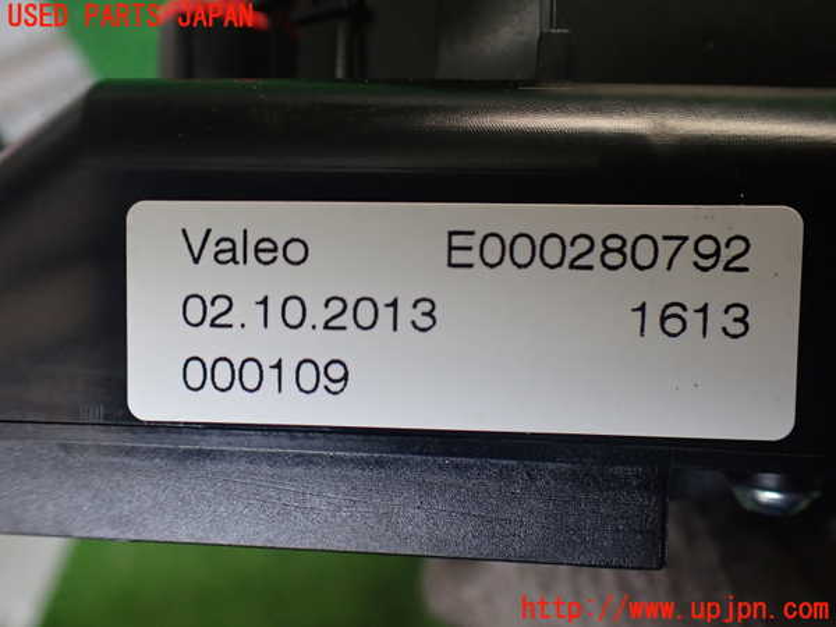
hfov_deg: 60.0
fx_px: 725
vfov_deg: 46.8
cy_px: 314
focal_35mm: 30
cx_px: 418
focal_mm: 5.4
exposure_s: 1/125
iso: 400
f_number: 2.3
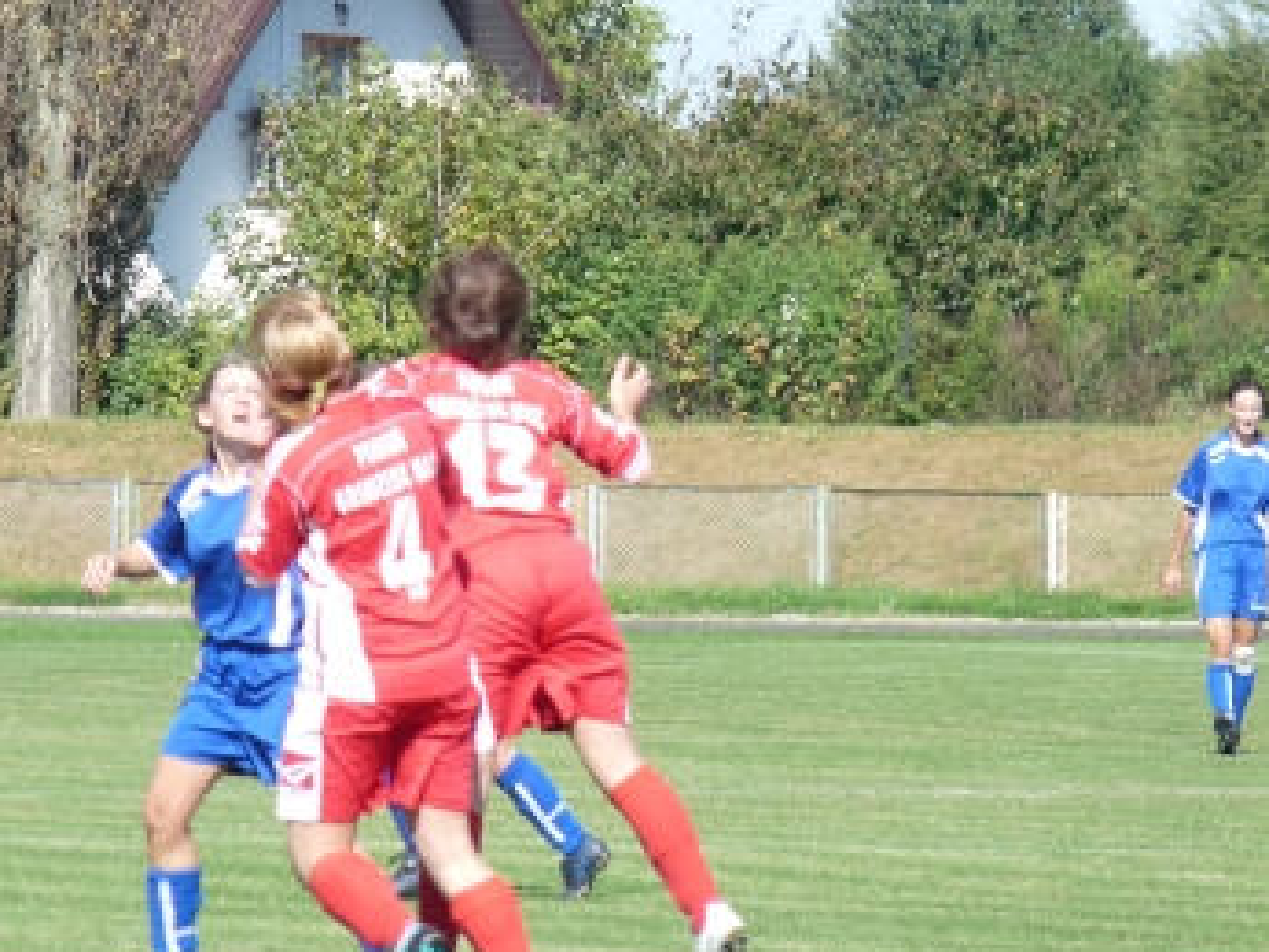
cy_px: 336
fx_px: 16062
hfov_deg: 4.5
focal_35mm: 438
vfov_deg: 3.4
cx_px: 353
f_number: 3.7
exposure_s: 1/1000
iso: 160
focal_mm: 53.7
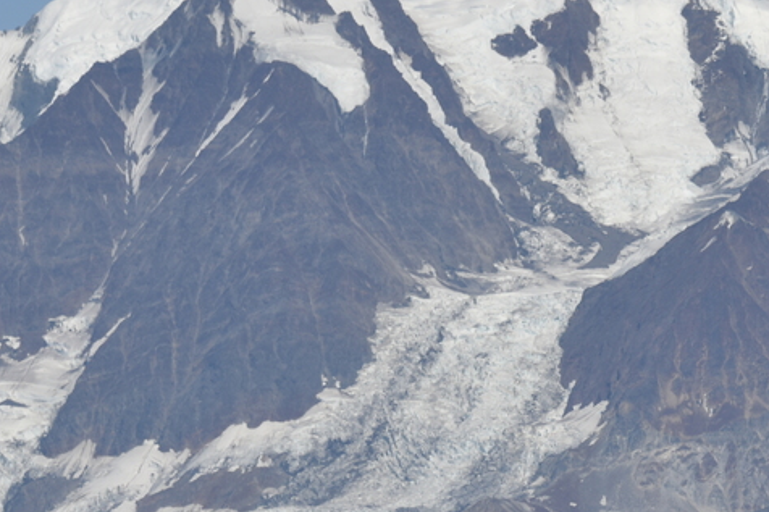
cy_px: 536
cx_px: 790
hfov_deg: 5.3
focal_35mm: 390
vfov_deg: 3.5
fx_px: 8327
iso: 100
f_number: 10
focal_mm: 145
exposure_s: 1/400
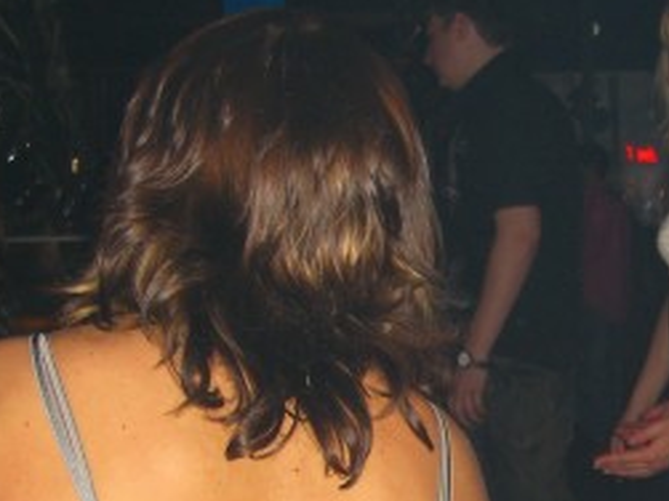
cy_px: 442
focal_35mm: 91
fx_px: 1758
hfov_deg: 21.0
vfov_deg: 16.0
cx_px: 616
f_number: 2.8
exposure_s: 1/60
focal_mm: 7.9
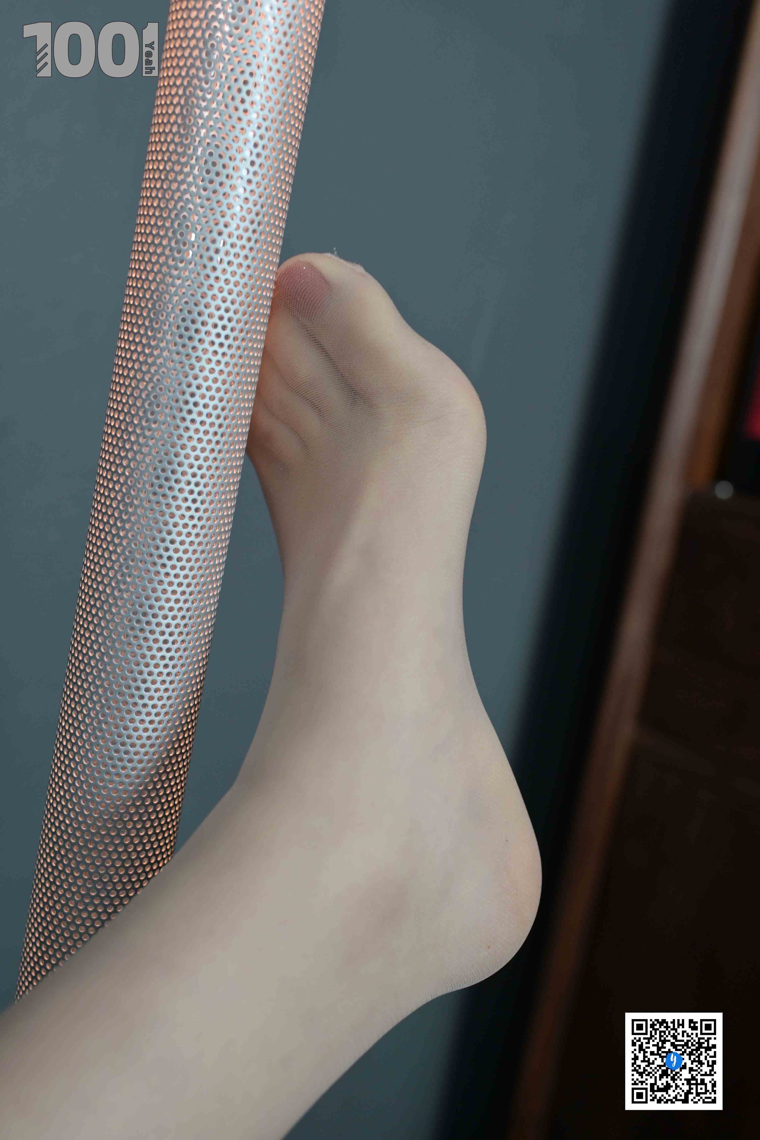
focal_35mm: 35
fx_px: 1108
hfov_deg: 37.9
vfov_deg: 54.4
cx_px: 380
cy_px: 570
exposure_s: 1/160
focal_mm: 35
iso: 800
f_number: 4
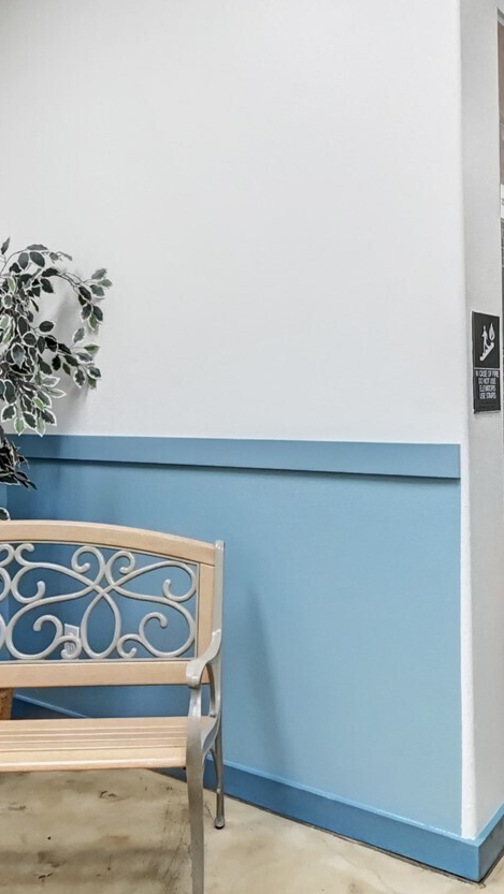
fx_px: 760
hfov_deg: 36.5
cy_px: 403
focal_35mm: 32
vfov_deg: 60.9
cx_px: 316
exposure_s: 1/15
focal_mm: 10
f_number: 11
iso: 3200
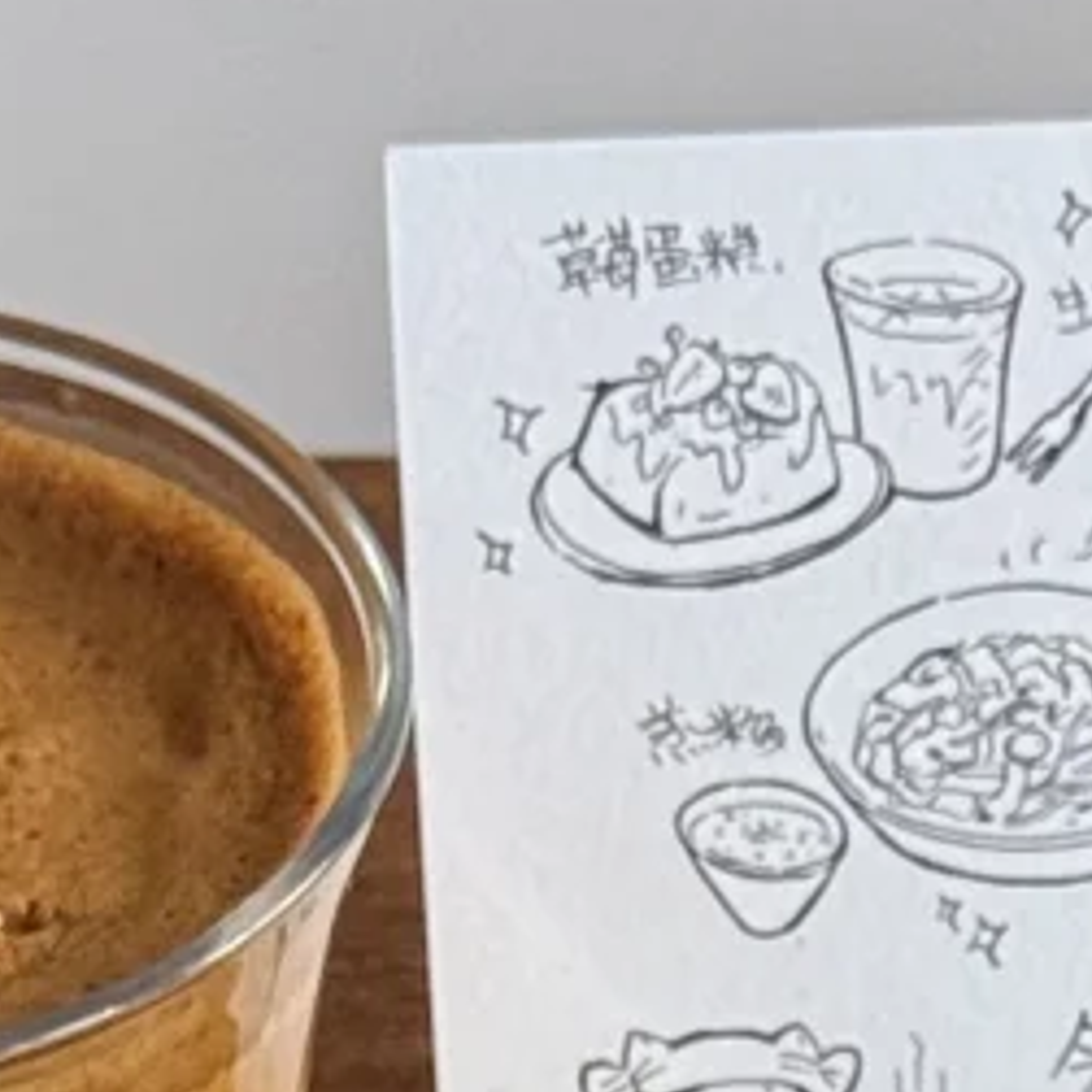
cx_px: 557
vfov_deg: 6.7
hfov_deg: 7.2
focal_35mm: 243
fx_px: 8673
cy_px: 2893
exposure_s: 1/60
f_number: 1.78
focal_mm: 6.76
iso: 160
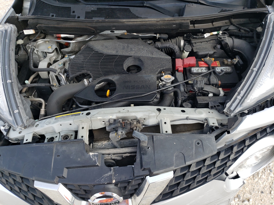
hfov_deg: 67.3
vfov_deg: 53.1
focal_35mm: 26
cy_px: 102
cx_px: 137
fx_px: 206
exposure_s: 1/833
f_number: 1.5
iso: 50
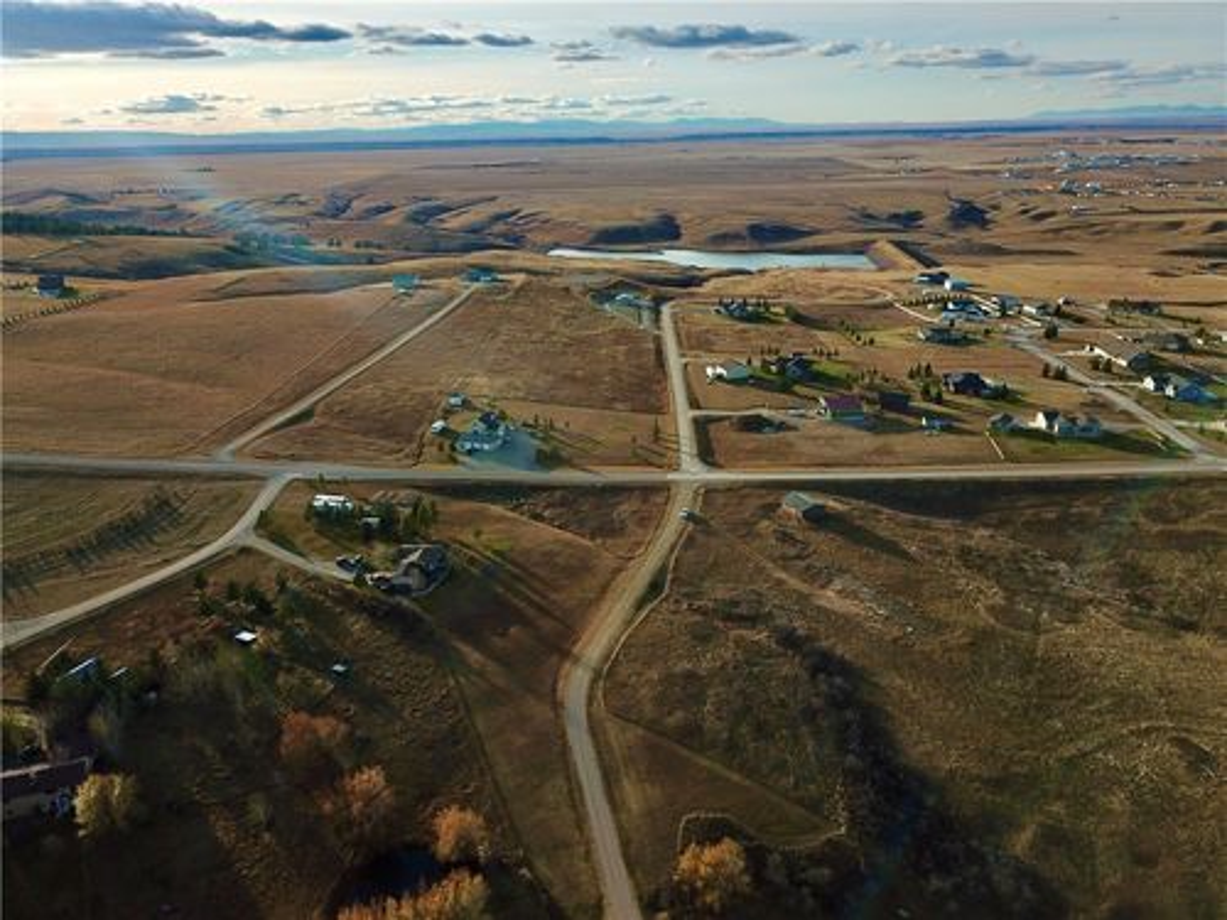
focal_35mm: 26
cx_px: 614
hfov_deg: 67.3
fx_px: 922
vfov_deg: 53.1
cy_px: 460
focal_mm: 4.73
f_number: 2.2
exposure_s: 1/1250
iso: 100
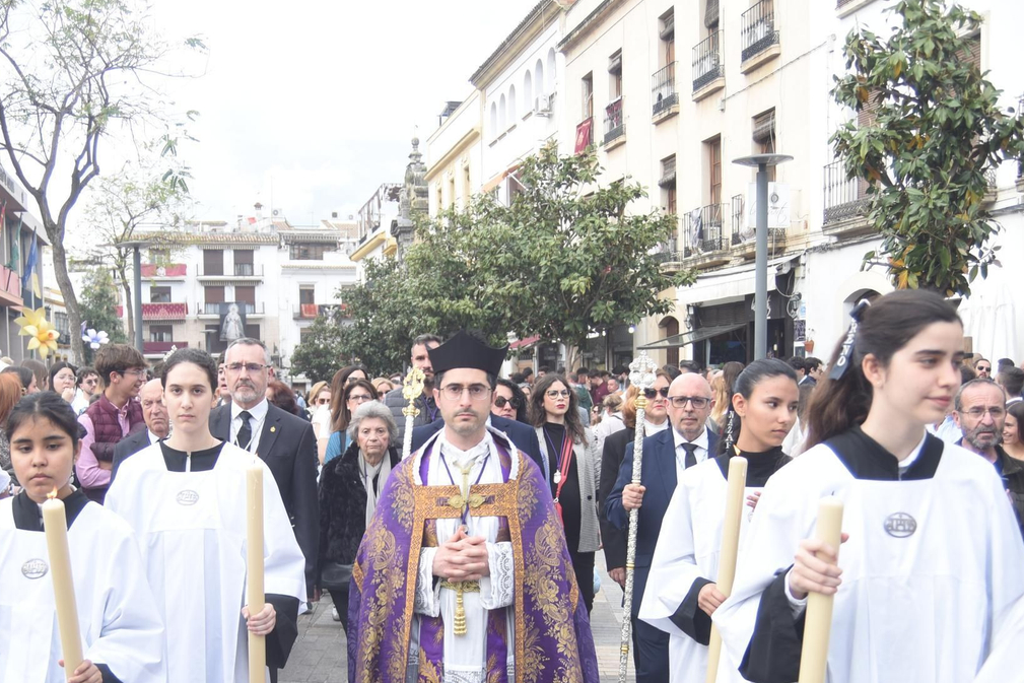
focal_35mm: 46
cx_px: 393
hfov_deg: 42.5
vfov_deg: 28.9
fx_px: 1309
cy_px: 492
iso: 100
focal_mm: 29
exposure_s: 1/100
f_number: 5.6
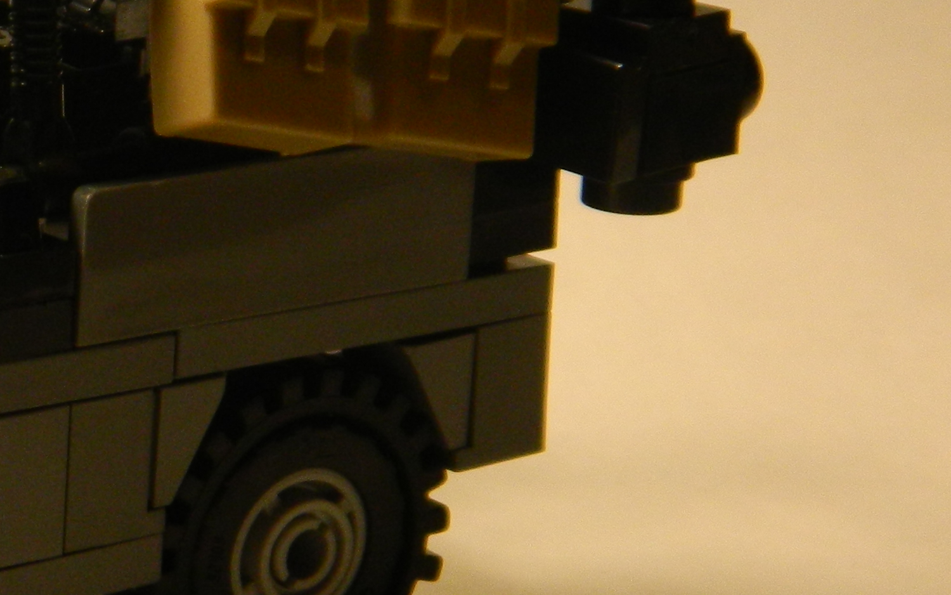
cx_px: -394
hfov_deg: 11.6
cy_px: 174
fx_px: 4510
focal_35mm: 174
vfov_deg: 7.5
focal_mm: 10.2
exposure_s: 1/50
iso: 140
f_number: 3.8
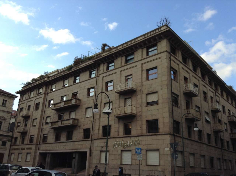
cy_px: 88
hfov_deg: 55.4
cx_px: 118
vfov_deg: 42.8
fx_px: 225
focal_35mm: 33
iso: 25
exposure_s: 1/263
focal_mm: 3.3
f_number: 2.4
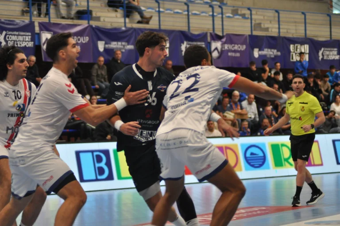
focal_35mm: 150
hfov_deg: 13.7
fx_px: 1415
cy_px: 113
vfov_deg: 9.1
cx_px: 170
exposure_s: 1/200
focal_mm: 100
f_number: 4
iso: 800
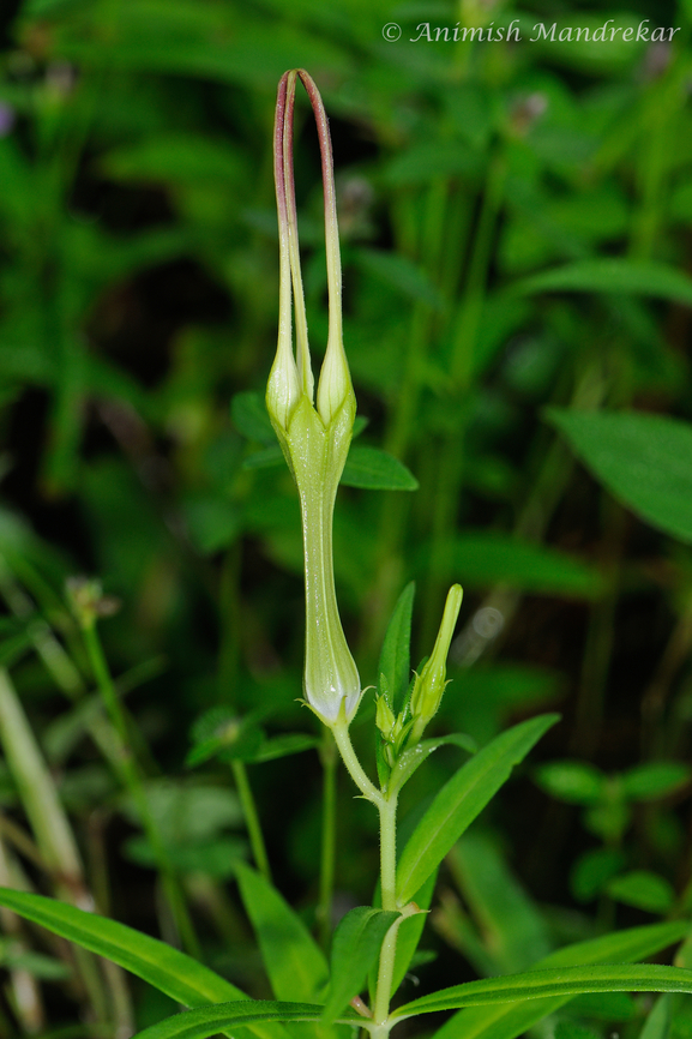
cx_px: 346
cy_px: 520
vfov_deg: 13.0
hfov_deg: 8.7
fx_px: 4543
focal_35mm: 158
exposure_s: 1/100
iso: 200
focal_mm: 105
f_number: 10
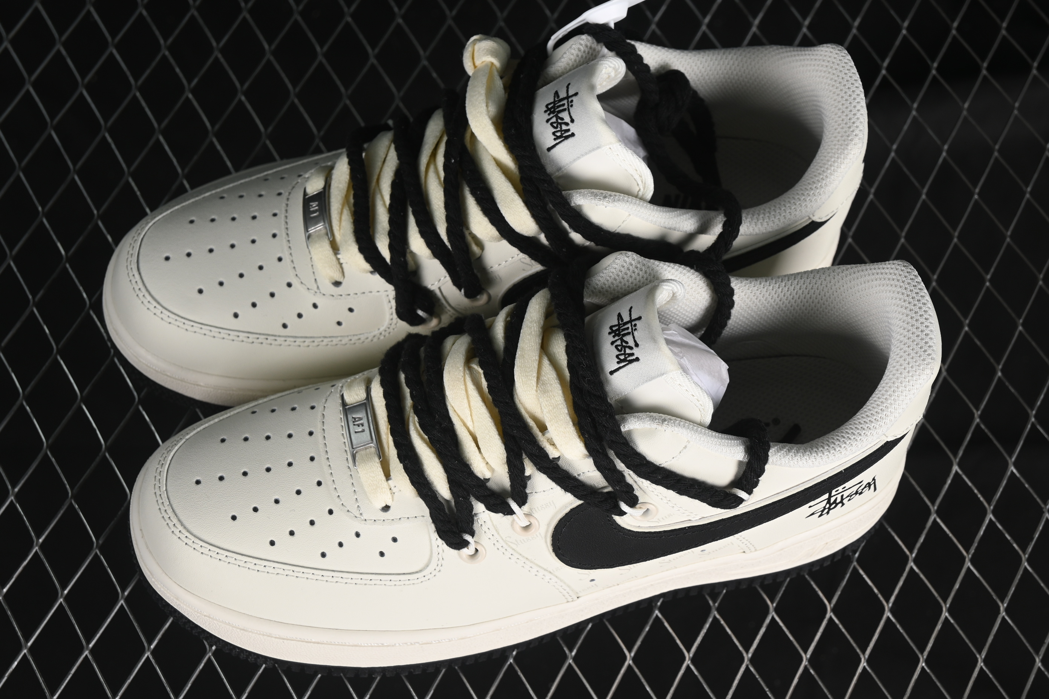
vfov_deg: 18.2
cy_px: 350
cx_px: 524
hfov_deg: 27.0
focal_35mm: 75
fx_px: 2185
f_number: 7.1
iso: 160
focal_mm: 50
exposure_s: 1/80
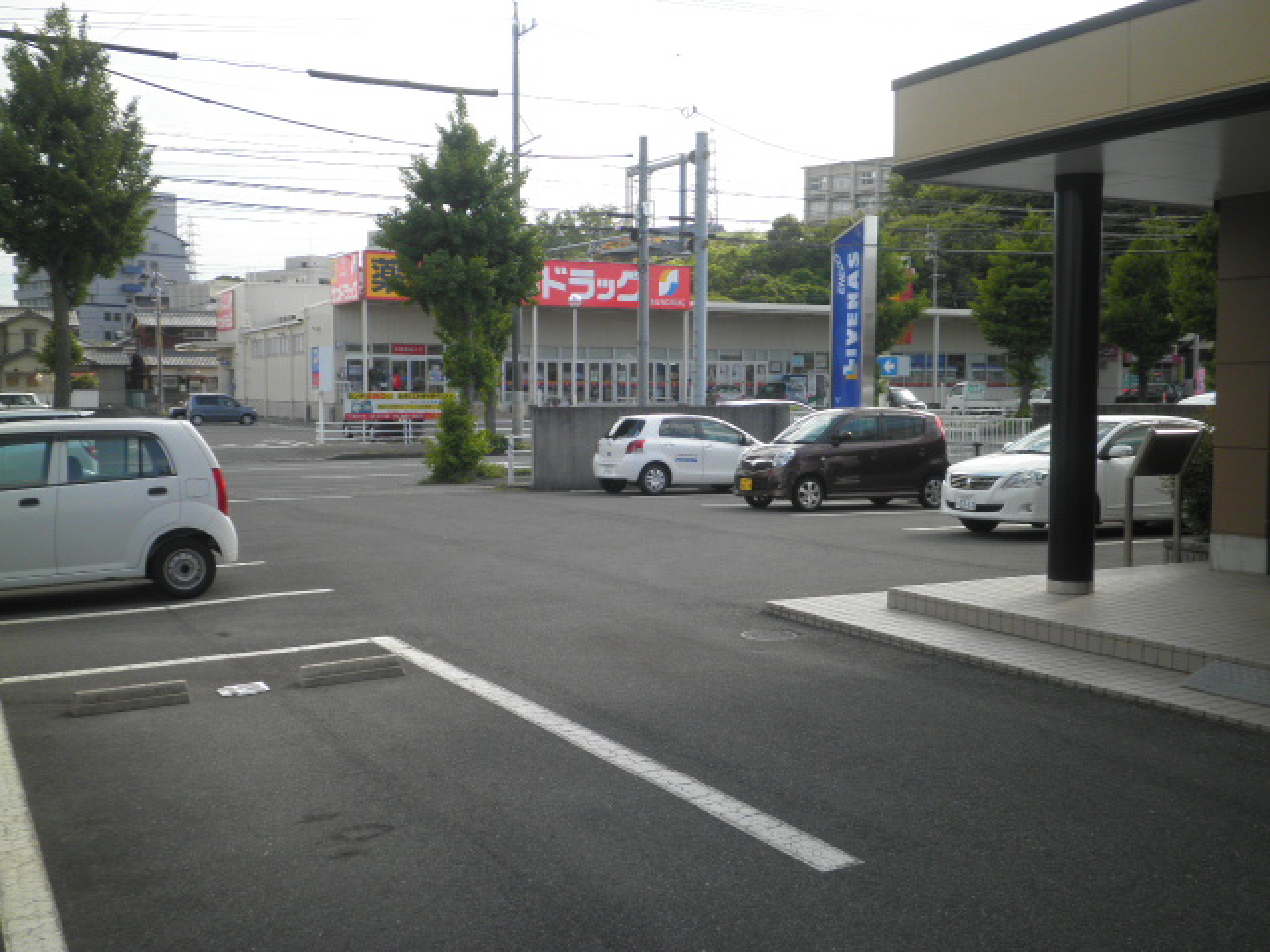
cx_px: 635
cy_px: 476
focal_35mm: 36
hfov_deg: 51.4
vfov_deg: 39.7
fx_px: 1321
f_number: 3.1
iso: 64
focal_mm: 6.4
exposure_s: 1/400
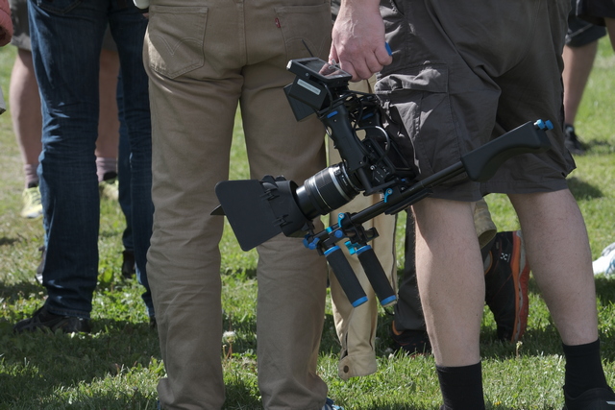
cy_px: 205
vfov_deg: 6.1
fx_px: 3844
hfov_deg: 9.1
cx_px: 308
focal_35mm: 225
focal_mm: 150
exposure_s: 1/240
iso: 250
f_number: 8
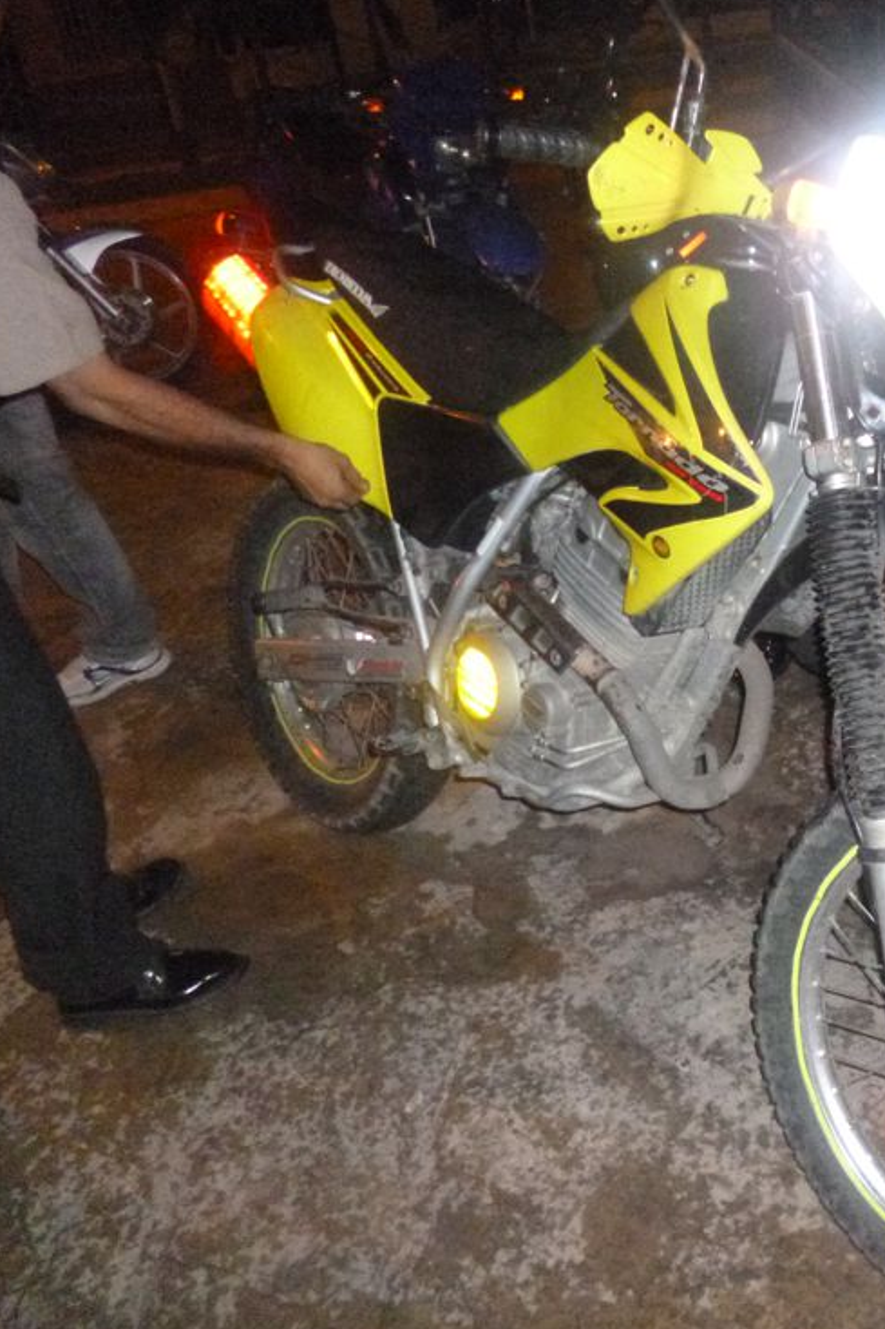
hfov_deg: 36.4
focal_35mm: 34
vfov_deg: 55.8
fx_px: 1254
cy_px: 666
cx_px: 798
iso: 800
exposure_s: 1/60
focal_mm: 4.3
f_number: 2.5
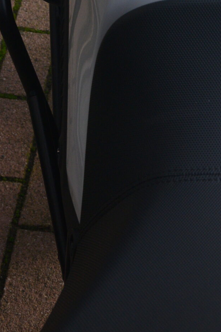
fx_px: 1067
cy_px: -126
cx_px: 229
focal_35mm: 116
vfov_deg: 16.5
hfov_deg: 11.7
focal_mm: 42
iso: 1000
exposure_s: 1/320
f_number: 9
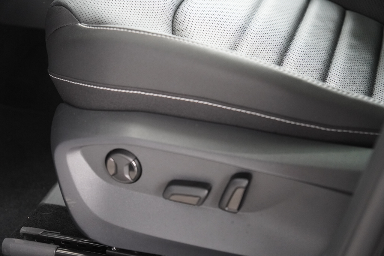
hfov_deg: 30.5
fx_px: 704
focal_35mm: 66
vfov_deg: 20.6
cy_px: 128
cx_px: 192
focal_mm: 44
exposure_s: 1/160
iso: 2000
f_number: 2.8
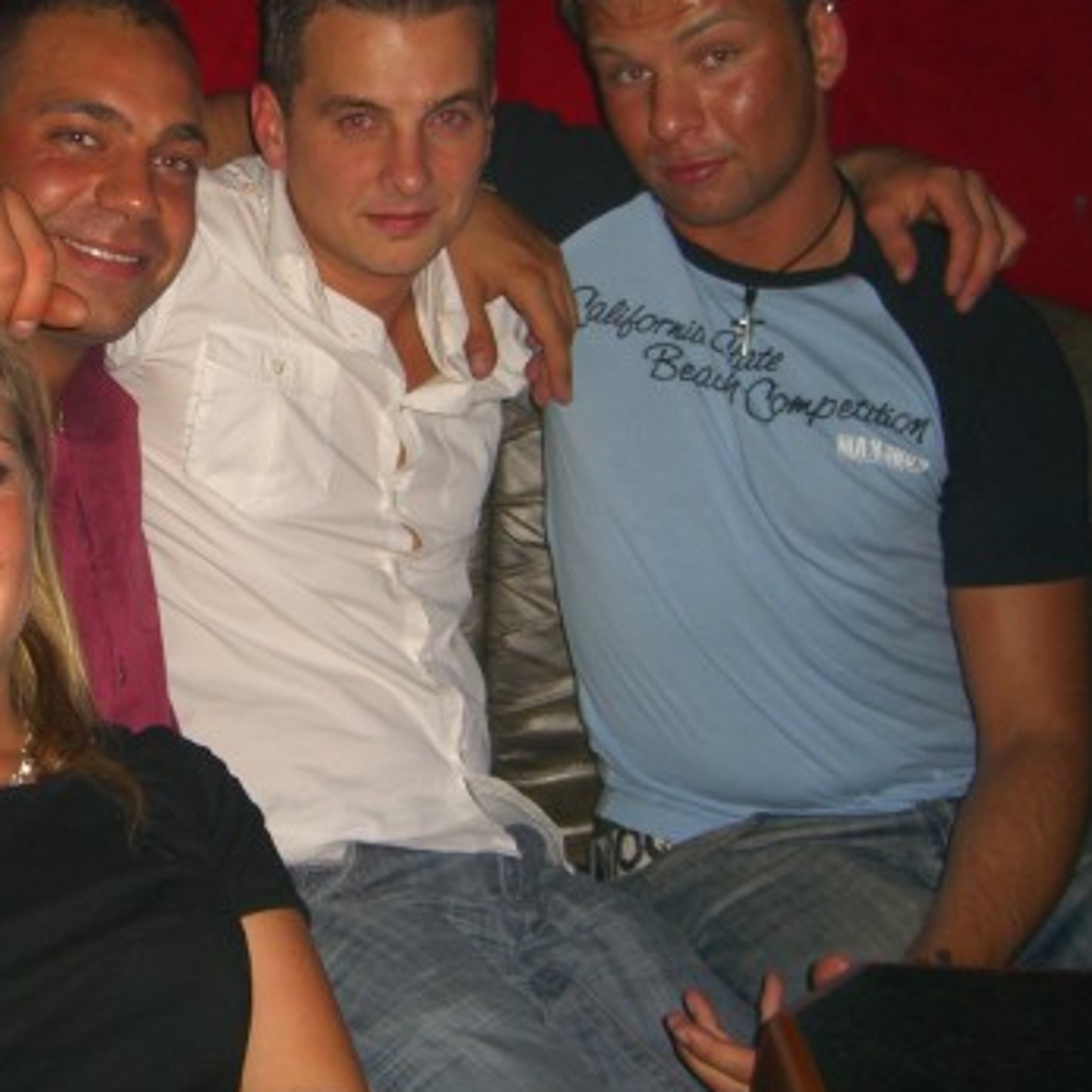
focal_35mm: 58
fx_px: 2070
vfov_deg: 29.4
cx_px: 208
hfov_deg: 28.9
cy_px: 400
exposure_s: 1/60
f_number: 2.8
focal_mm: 7.9
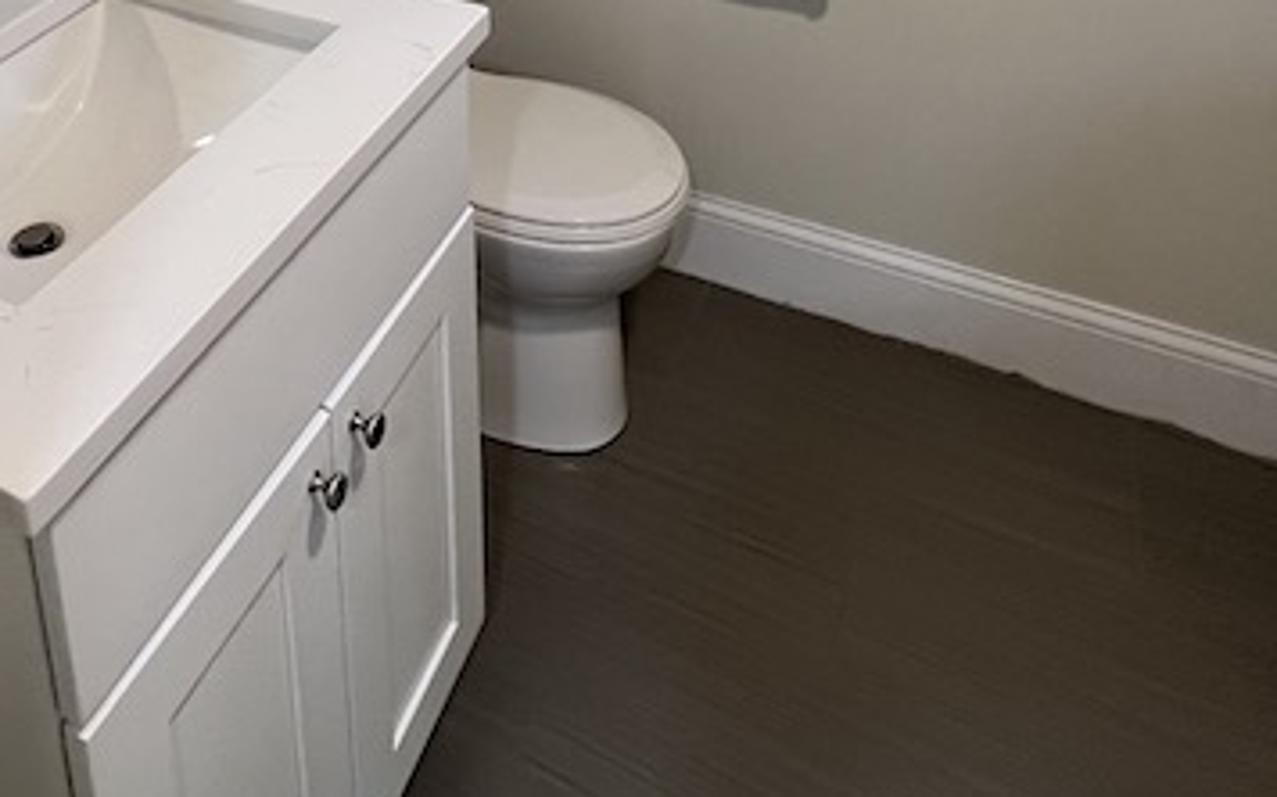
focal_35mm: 31
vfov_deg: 32.1
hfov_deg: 57.4
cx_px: 283
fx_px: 1078
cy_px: -205
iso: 250
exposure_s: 1/120
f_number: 1.8
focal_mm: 1.57
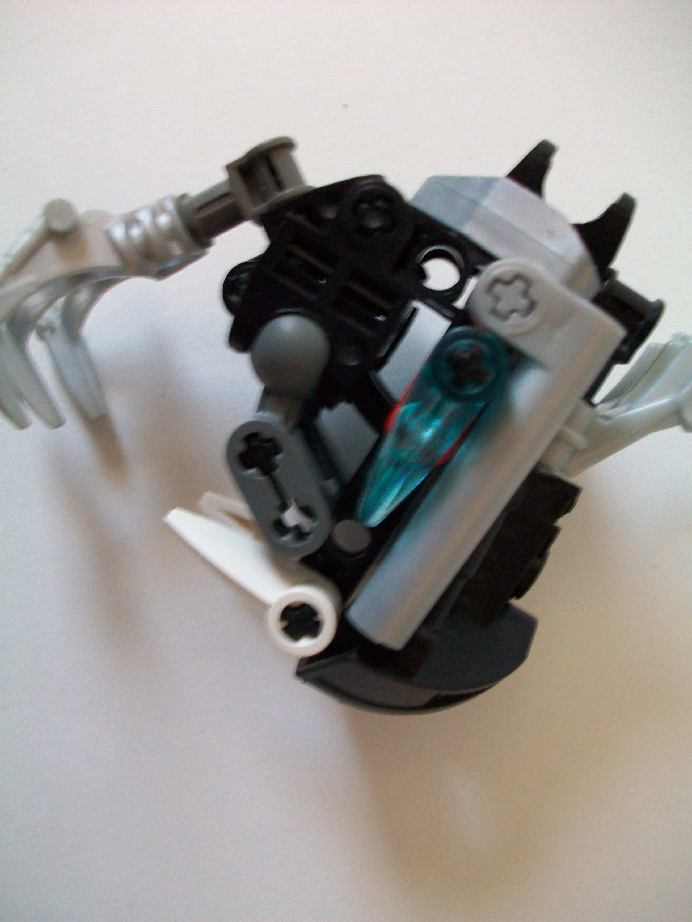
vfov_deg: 54.0
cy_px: 461
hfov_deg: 41.8
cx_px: 346
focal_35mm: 34
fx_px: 906
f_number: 2.8
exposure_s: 1/20
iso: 160
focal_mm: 5.7
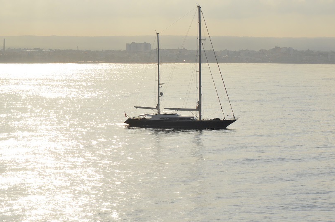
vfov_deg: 8.2
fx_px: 1542
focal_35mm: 166
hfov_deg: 12.4
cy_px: 97
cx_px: 177
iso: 220
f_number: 8
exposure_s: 1/2000
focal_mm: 90
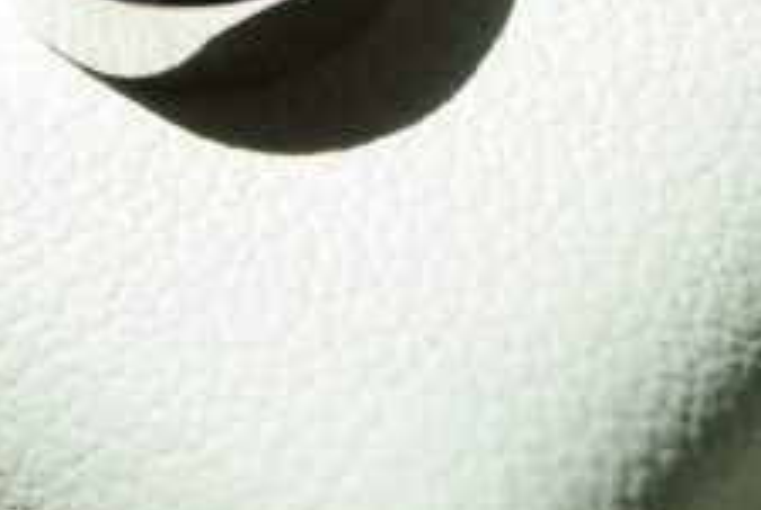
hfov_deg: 7.3
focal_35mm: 282
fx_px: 5967
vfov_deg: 4.9
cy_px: -142
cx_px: 233
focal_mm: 55
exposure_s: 1/500
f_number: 5.6
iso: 100
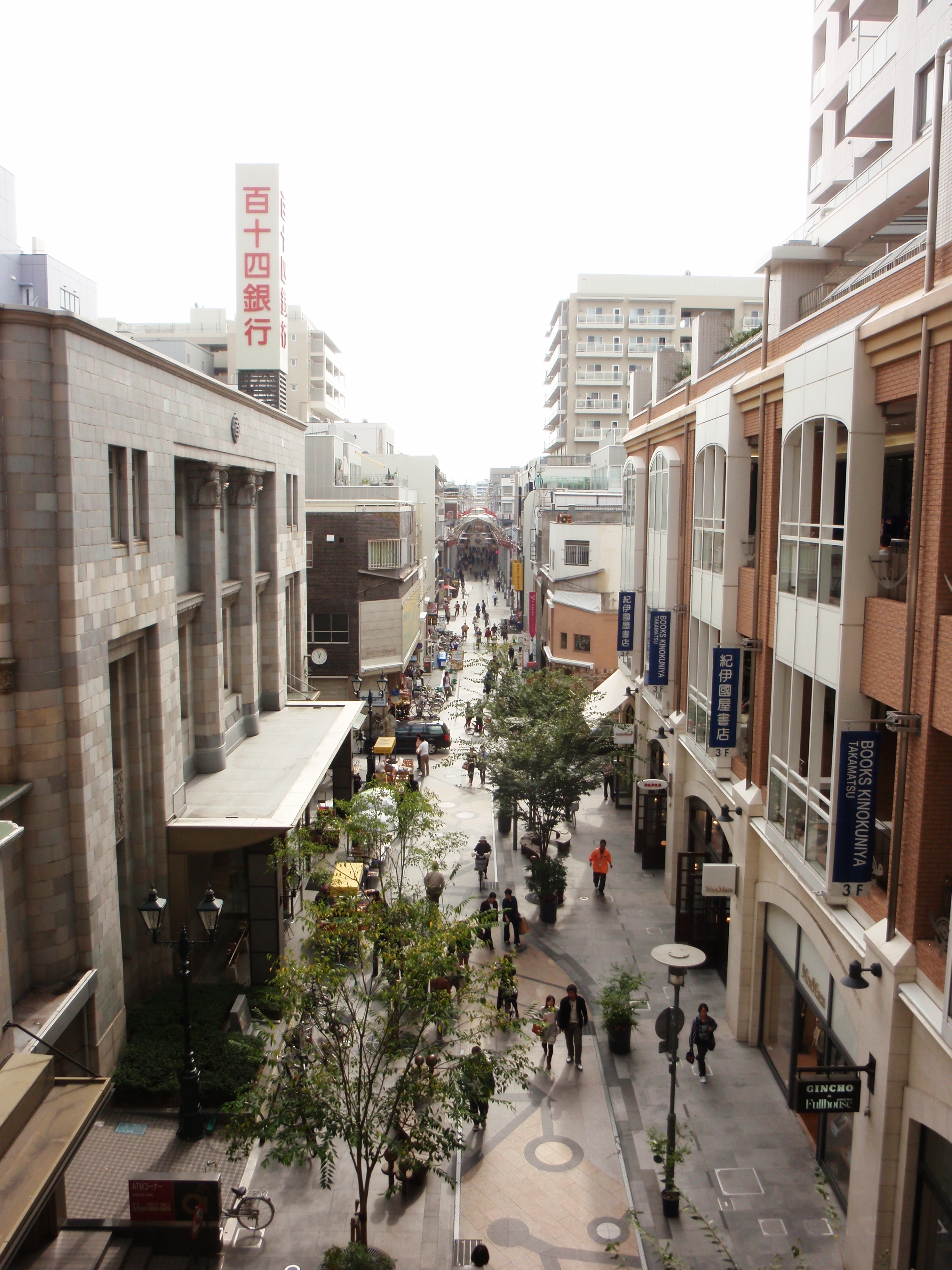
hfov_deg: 49.7
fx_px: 1027
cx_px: 476
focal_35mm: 28
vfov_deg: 63.4
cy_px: 635
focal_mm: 5
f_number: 3.2
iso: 64
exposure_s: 1/320
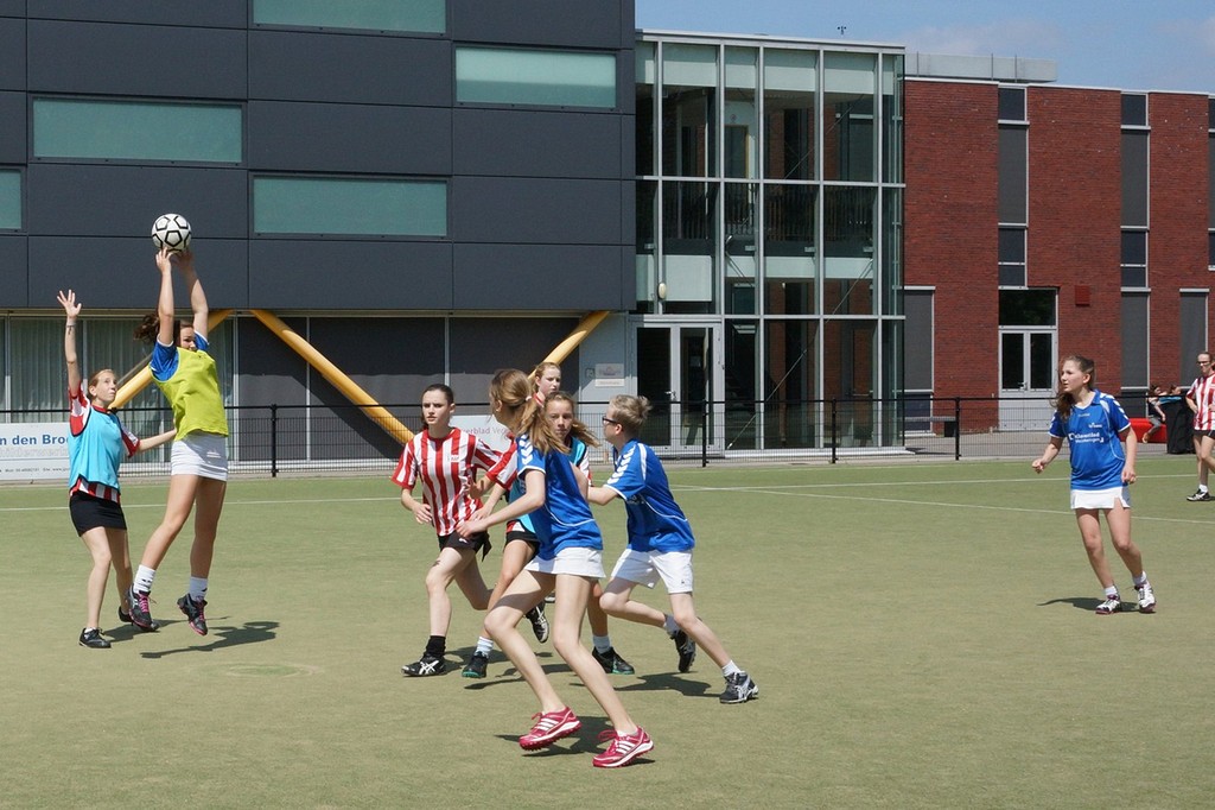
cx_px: 608
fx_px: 1518
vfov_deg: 29.8
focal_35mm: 45
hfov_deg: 43.6
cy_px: 405
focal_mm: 30
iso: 500
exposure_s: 1/500
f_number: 16
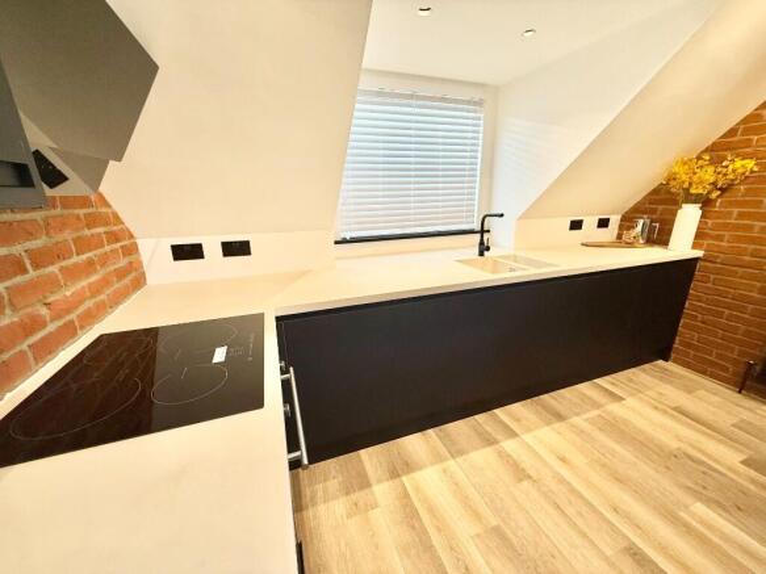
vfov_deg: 85.7
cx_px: 383
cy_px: 287
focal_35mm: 14
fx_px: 310
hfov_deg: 102.1
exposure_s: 1/100
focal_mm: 2.22
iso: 125
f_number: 2.2
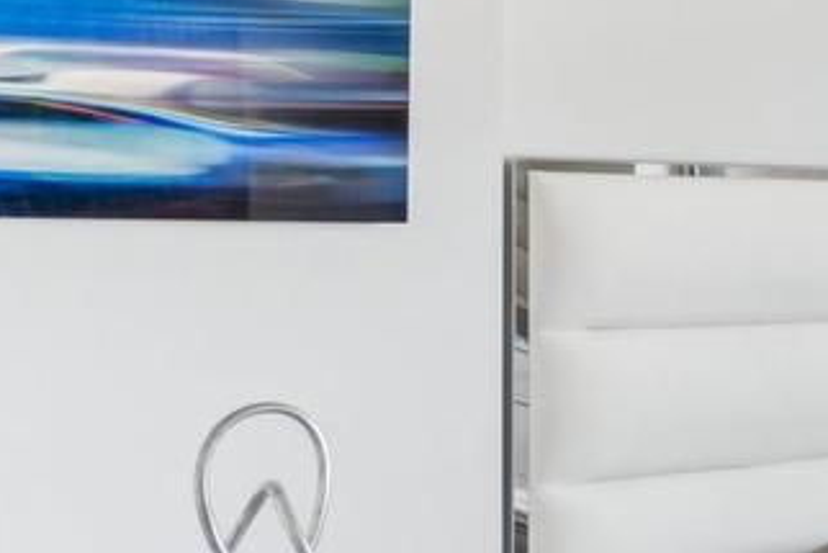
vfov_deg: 20.3
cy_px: 267
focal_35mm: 67
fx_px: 1542
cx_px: 1265
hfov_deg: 23.5
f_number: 7.1
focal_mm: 10
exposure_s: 1/15
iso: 200
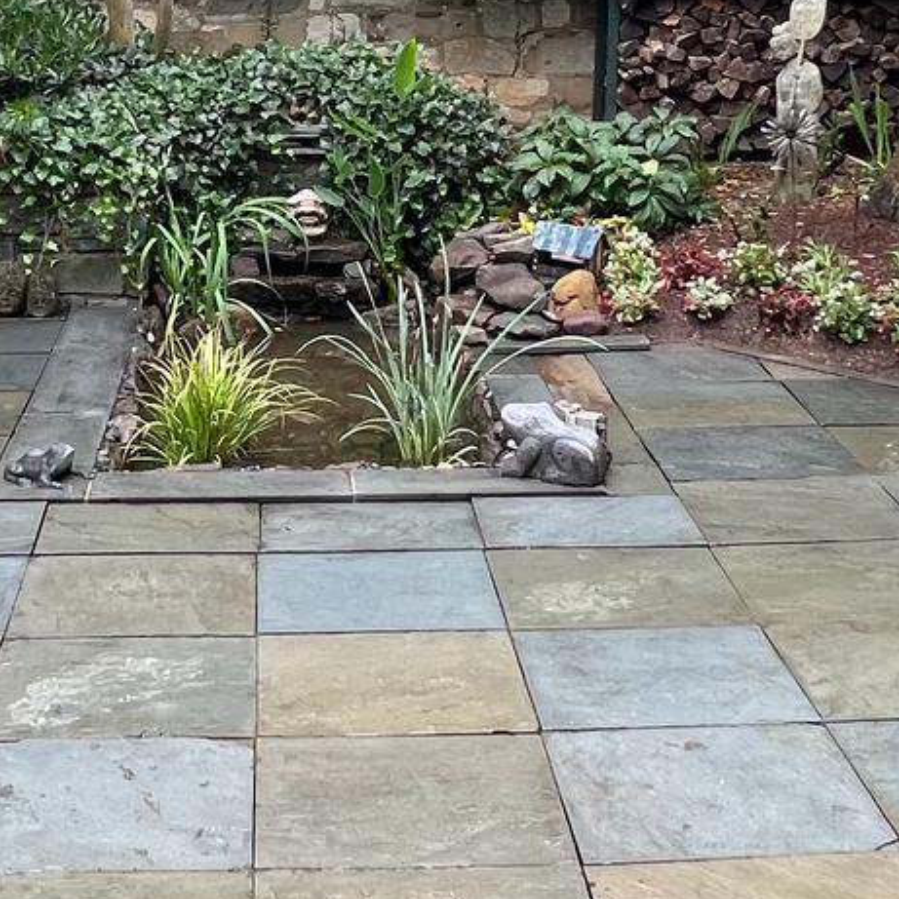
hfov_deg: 33.1
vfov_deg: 33.0
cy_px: 269
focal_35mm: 51
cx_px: 310
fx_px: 1499
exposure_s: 1/99
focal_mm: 1.57
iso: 80
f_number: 1.8
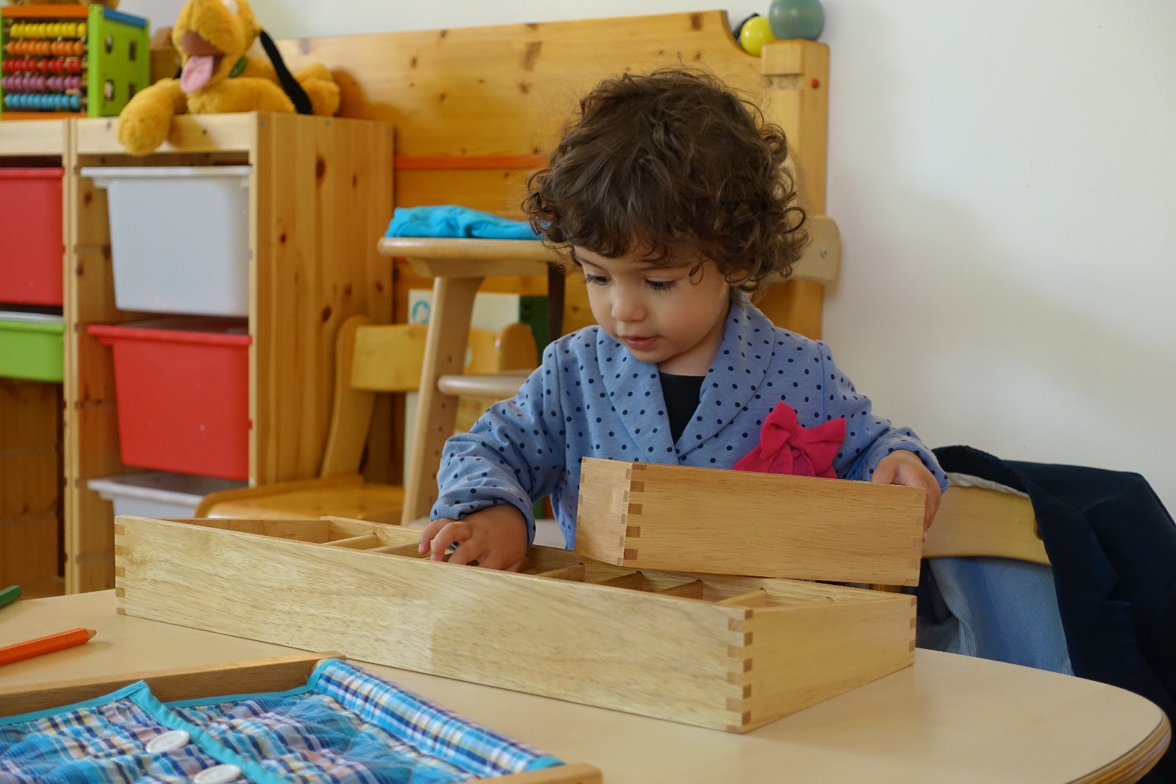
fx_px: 1895
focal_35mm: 58
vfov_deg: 23.4
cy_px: 392
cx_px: 588
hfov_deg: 34.5
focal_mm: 21.39
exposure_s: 1/80
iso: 640
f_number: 2.8
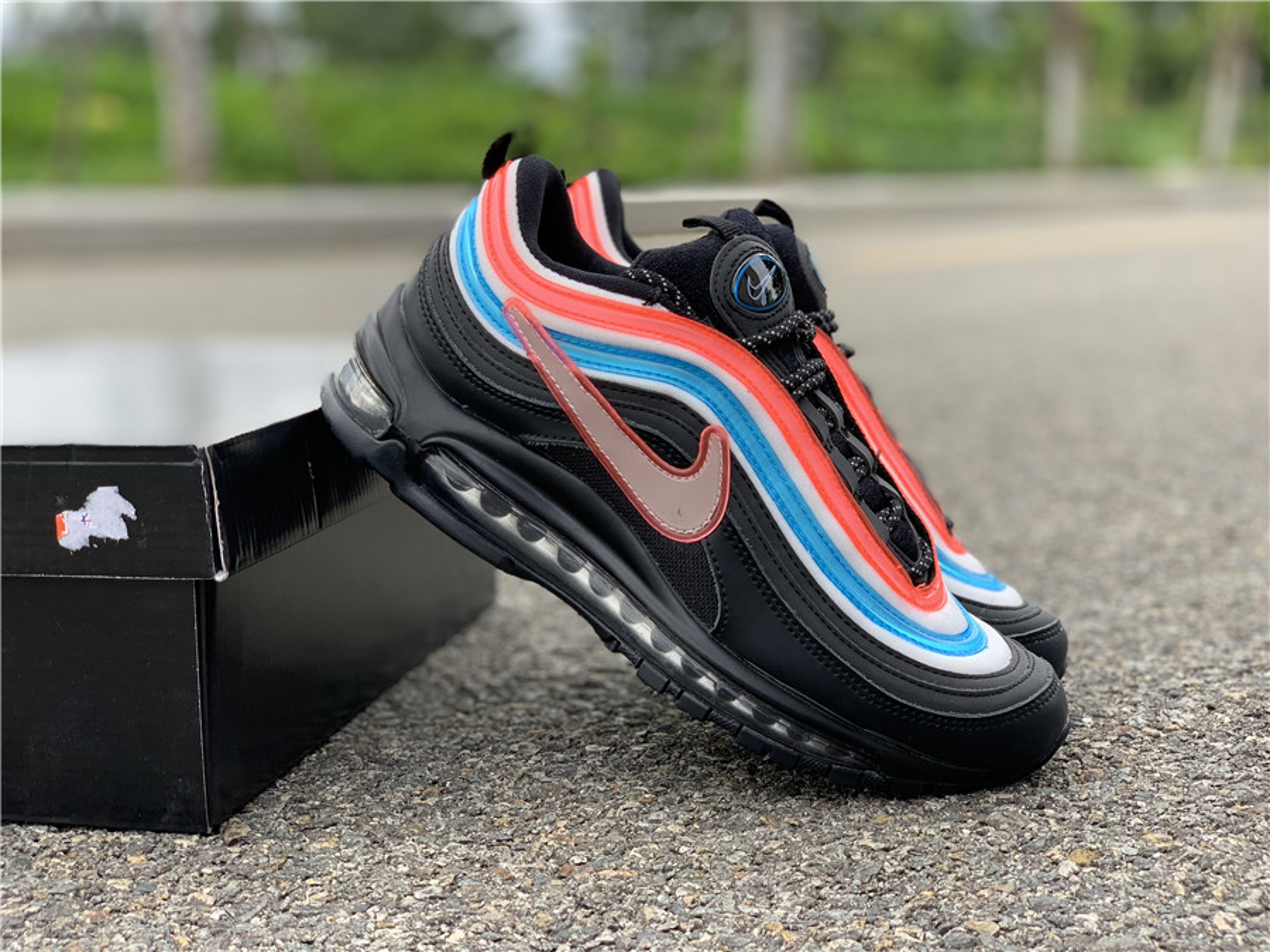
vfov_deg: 28.0
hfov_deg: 36.8
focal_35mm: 52
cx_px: 635
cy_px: 476
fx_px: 1908
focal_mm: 6
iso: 16
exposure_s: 1/140
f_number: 2.4
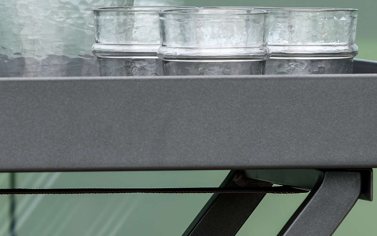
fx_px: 9206
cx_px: 250
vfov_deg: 1.5
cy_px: 385
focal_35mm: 896
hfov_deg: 2.3
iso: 100
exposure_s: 1/125
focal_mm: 140
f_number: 4.5
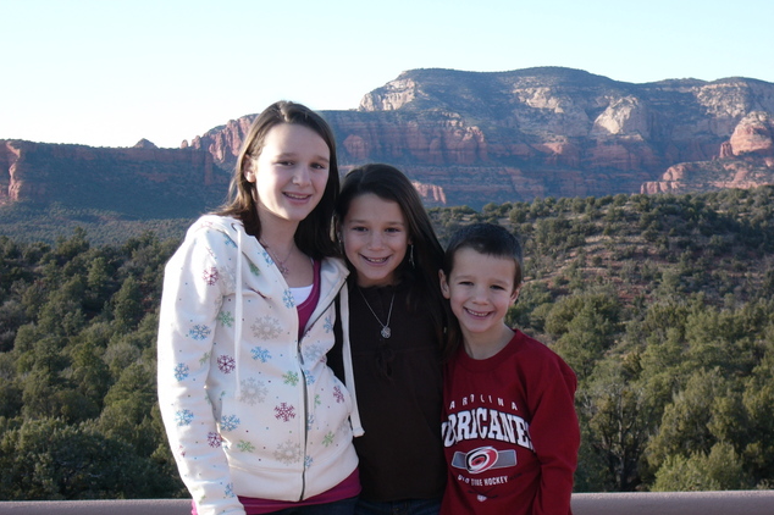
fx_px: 1783
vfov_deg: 16.4
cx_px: 387
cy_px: 272
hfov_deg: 24.5
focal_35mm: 83
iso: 50
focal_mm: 13.1
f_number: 4.3
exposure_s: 1/100
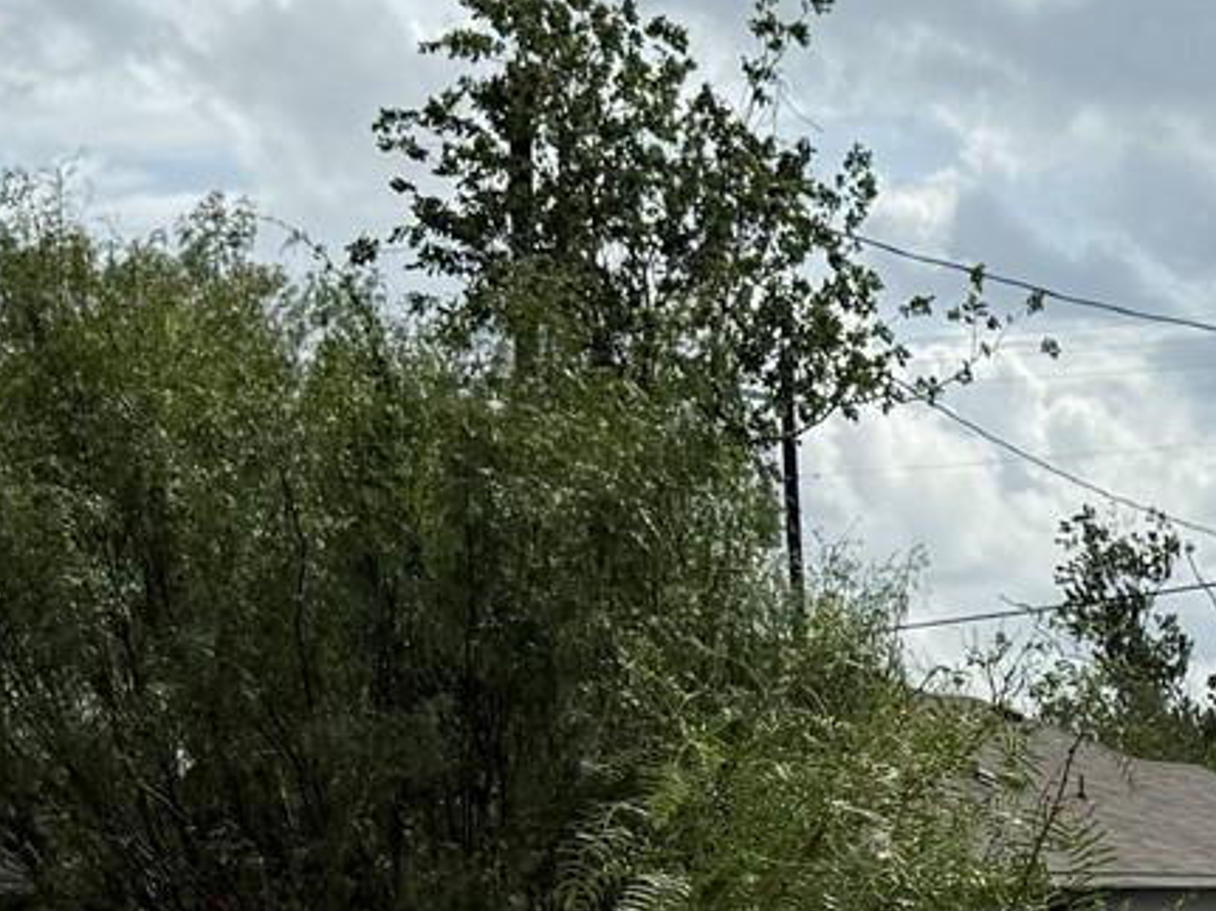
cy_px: 1390
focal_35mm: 114
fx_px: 4004
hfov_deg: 16.2
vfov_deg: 12.3
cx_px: 1636
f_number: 1.78
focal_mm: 6.76
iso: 100
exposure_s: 1/8130
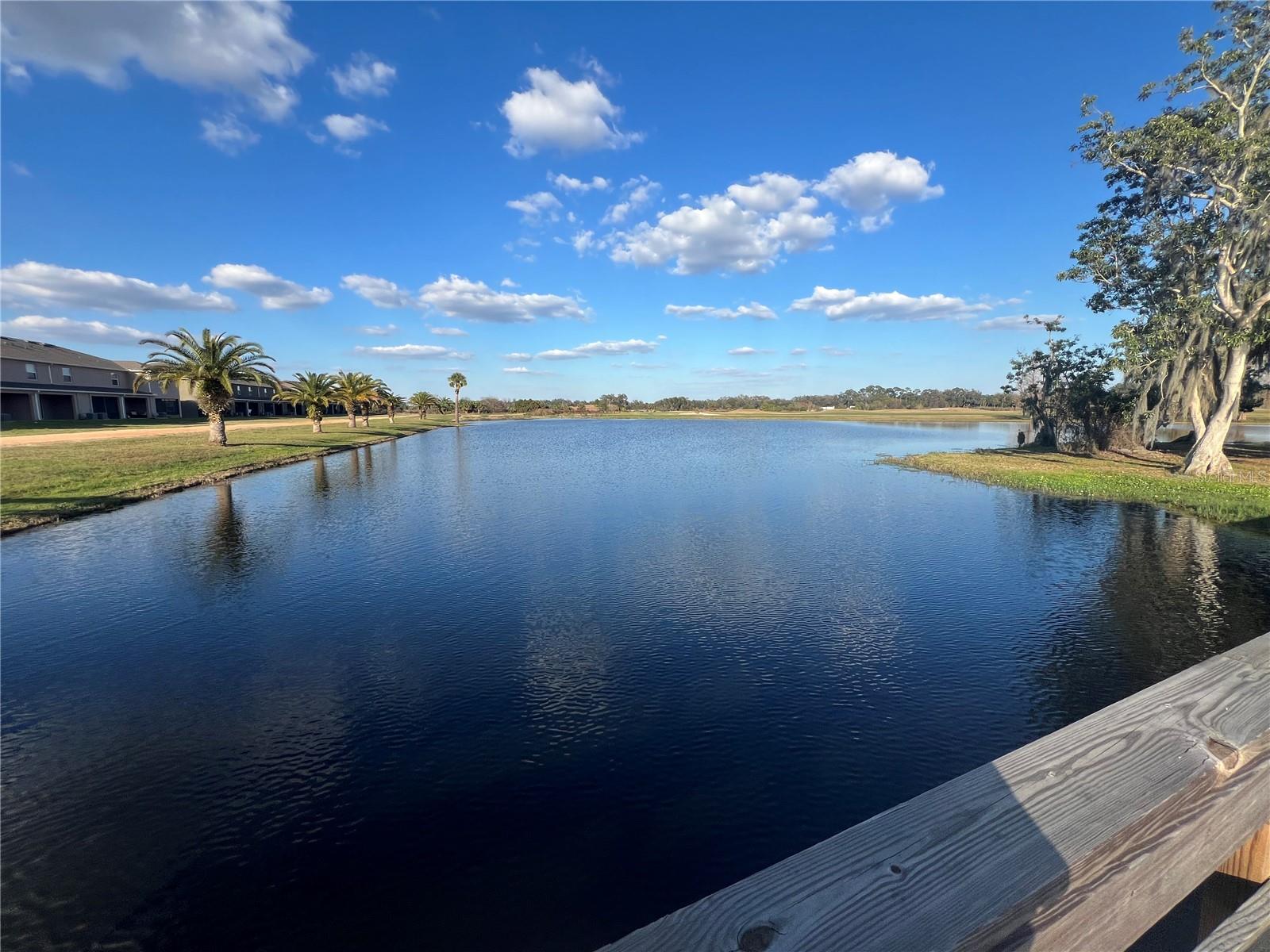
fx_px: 477
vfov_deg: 89.9
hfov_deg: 106.2
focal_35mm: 13
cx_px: 635
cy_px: 476
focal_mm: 1.57
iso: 32
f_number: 1.8
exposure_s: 1/1376
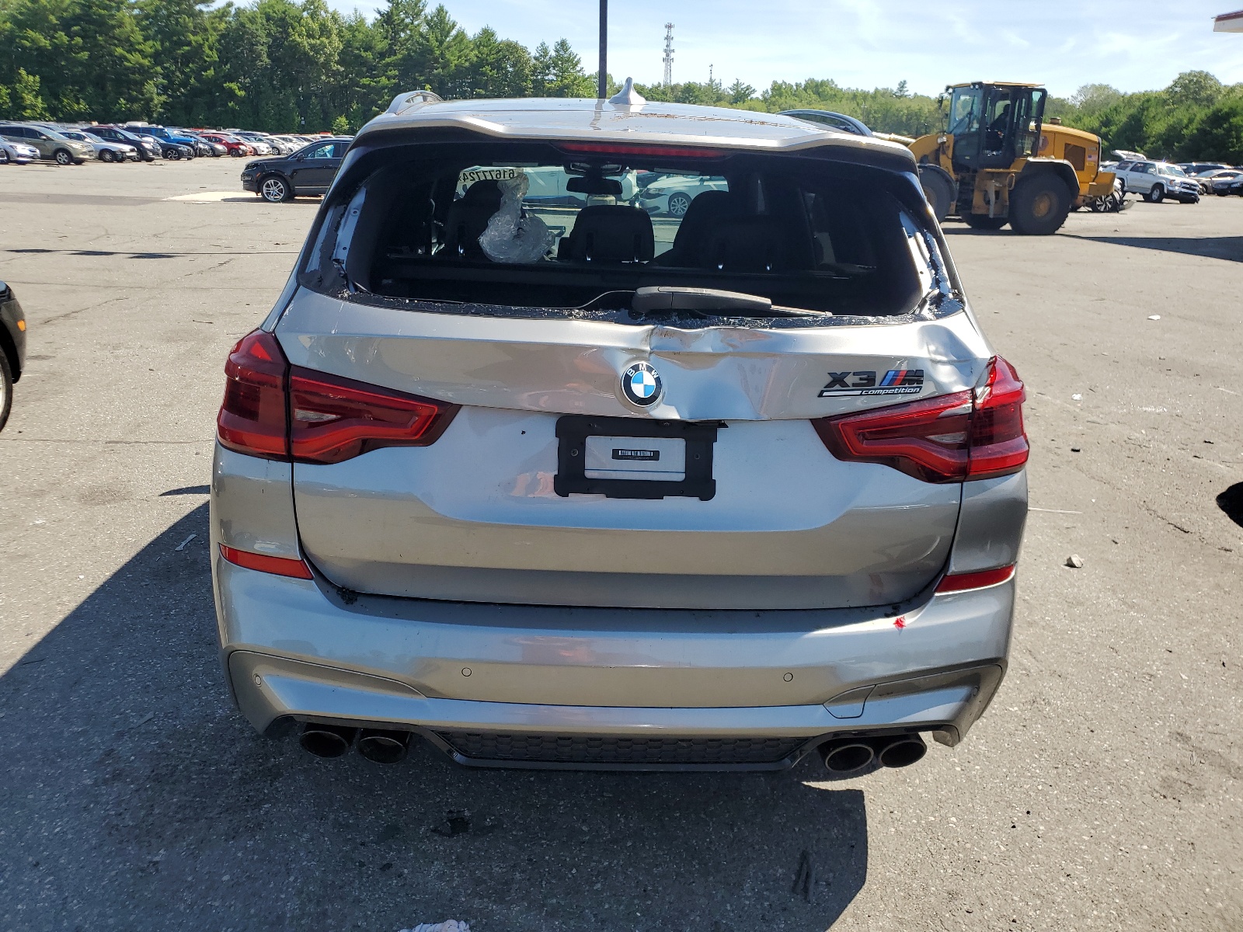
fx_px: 934
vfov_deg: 53.1
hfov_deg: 67.3
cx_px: 622
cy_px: 466
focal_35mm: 26
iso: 50
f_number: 1.5
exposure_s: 1/2000
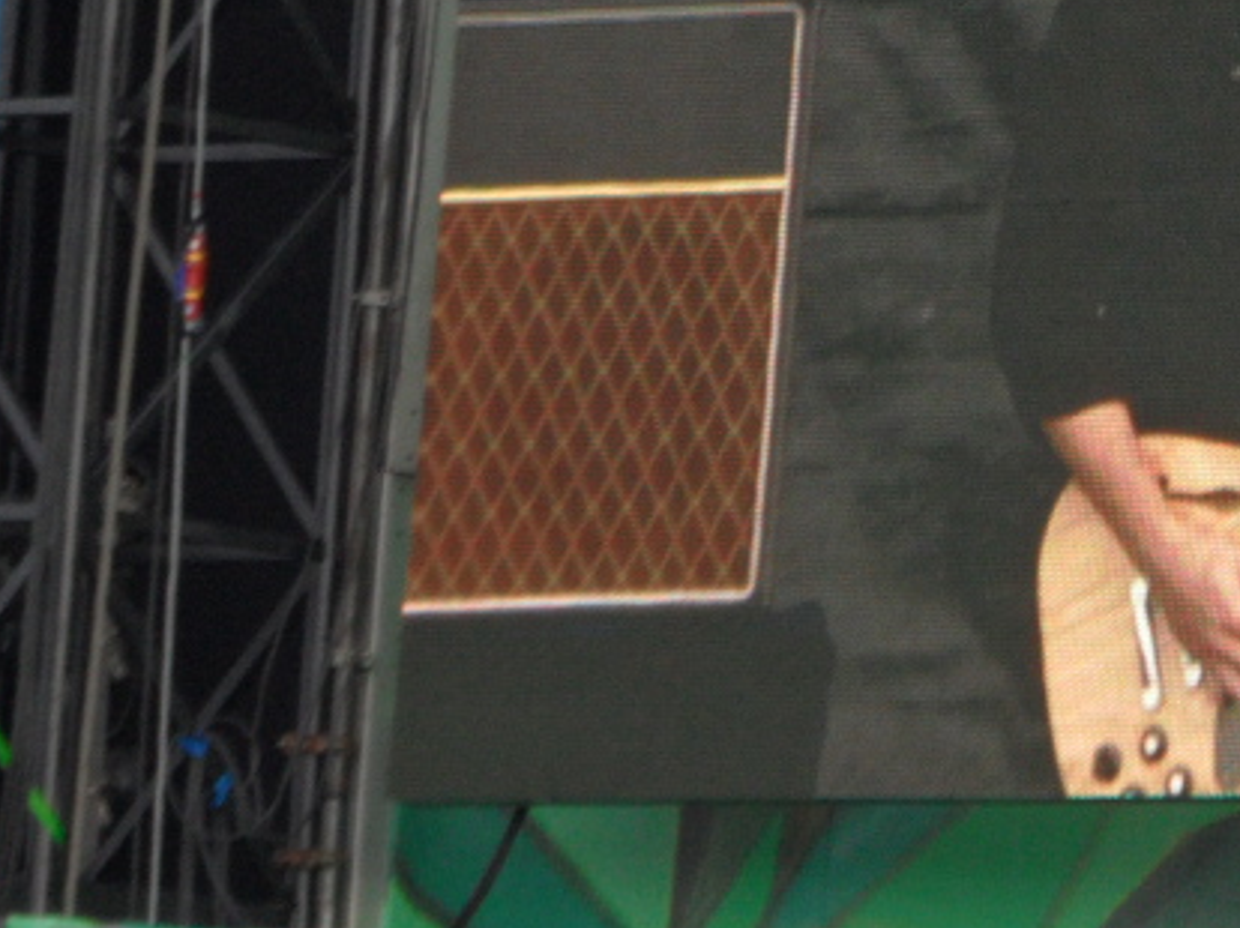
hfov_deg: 3.3
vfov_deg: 2.5
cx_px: 1354
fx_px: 21266
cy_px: -18
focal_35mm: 594
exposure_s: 1/125
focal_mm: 39.5
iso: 100
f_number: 5
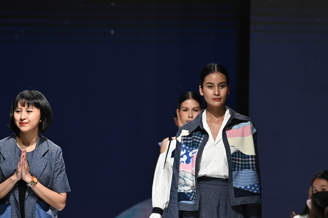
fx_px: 3469
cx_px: 26
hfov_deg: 5.4
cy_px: 184
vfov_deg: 3.6
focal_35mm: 381
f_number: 5
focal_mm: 175
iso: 1000
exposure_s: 1/400
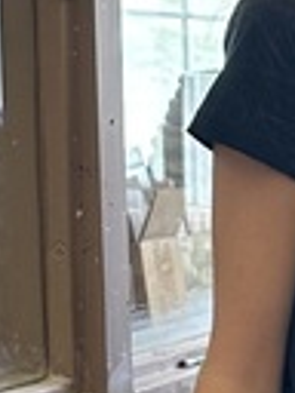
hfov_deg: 7.3
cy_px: 755
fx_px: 2182
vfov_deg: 9.7
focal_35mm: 192
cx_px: 713
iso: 125
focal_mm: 6.86
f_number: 1.78
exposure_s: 1/120
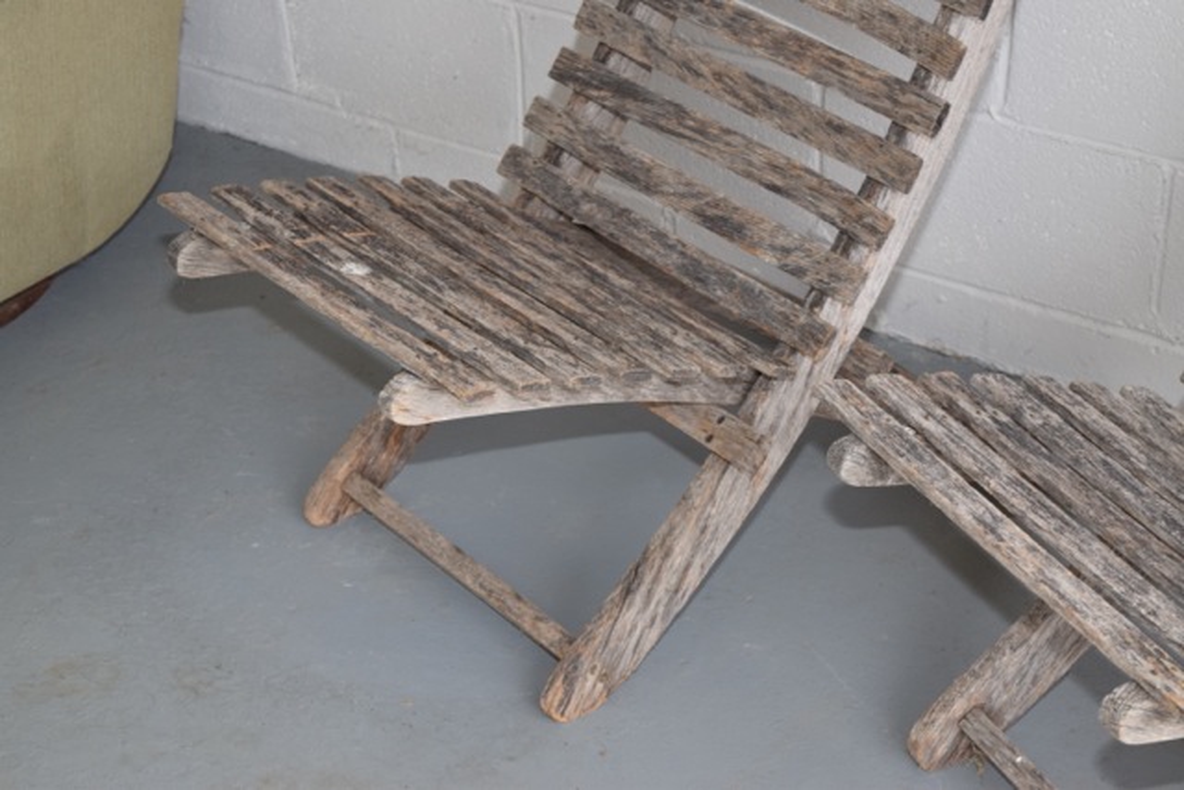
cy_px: 395
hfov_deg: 24.6
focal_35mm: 82
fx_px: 2714
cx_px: 592
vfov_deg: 16.6
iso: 800
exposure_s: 1/125
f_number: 5.6
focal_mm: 55
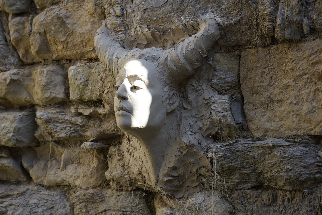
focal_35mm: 85
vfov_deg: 16.1
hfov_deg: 23.9
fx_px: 760
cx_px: 145
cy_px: 93
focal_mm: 70
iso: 250
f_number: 5.6
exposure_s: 1/160
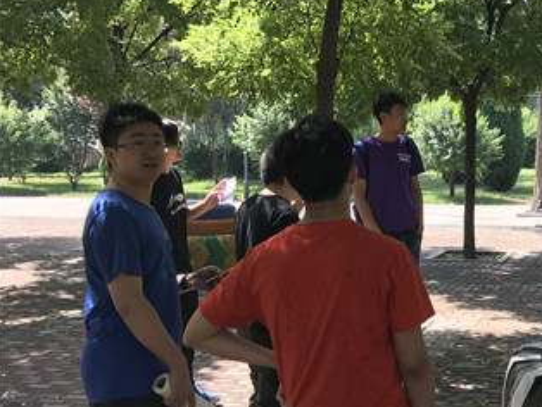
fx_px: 893
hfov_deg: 31.1
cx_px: 549
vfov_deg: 25.7
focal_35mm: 57
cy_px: 198
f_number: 1.8
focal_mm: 3.99
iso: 20
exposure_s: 1/342
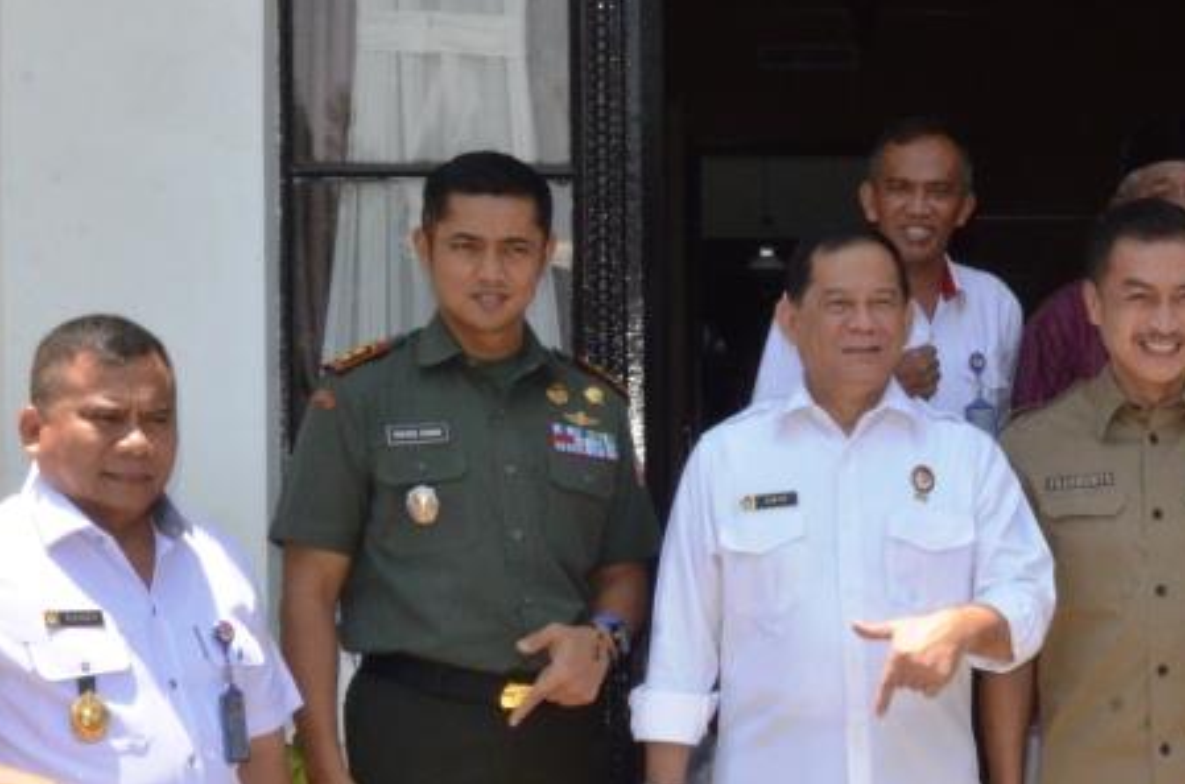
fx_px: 2922
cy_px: 417
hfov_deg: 22.1
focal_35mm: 89
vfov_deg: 15.3
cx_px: 1180
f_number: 22
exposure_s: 1/250
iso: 1600
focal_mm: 26
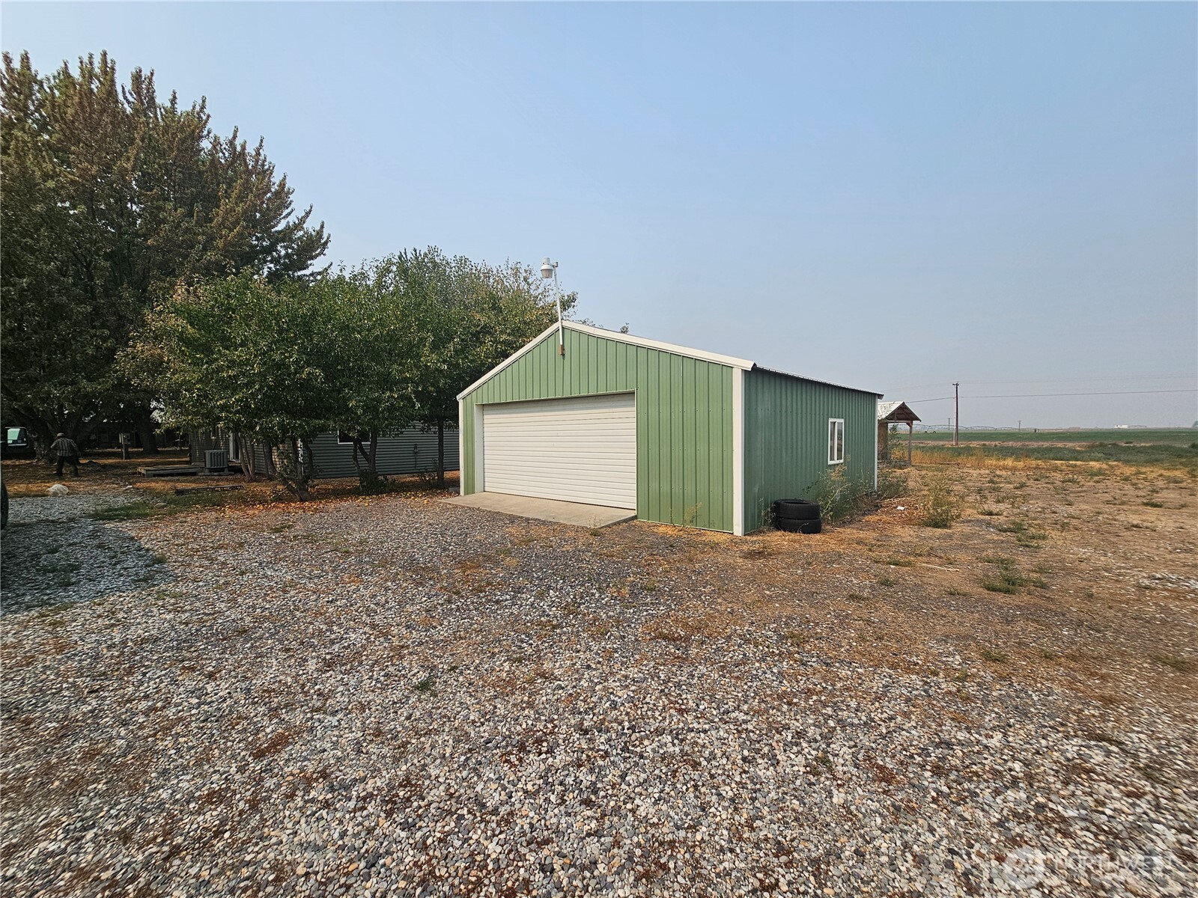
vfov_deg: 89.9
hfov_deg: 106.2
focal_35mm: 13
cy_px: 449
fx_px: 450
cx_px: 599
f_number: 2.2
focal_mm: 2.2
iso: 50
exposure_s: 1/3446
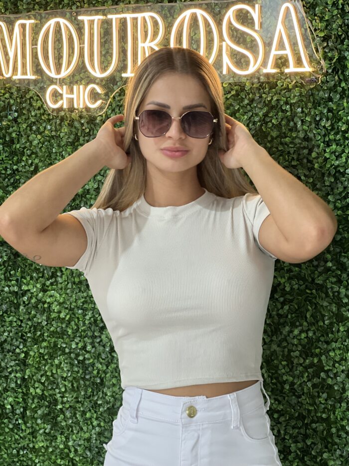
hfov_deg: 19.1
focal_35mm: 77
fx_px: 1035
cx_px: 174
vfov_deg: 25.3
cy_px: 233
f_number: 2.8
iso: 160
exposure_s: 1/120
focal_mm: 9
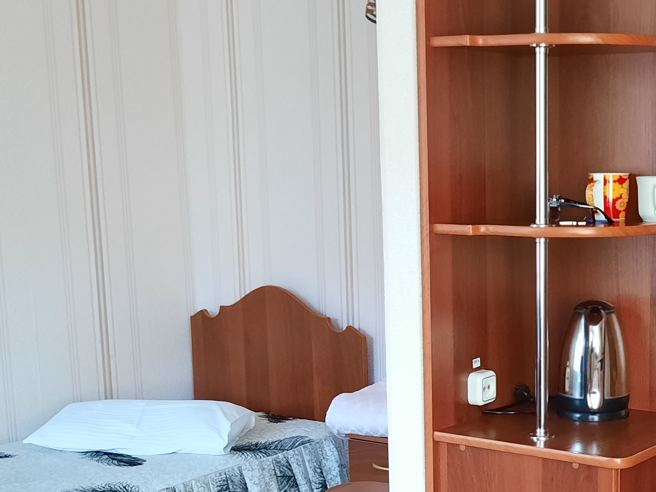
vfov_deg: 22.8
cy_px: 354
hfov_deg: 29.5
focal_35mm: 64
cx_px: 538
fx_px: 1213
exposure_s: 1/50
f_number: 2
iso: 400
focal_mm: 4.6
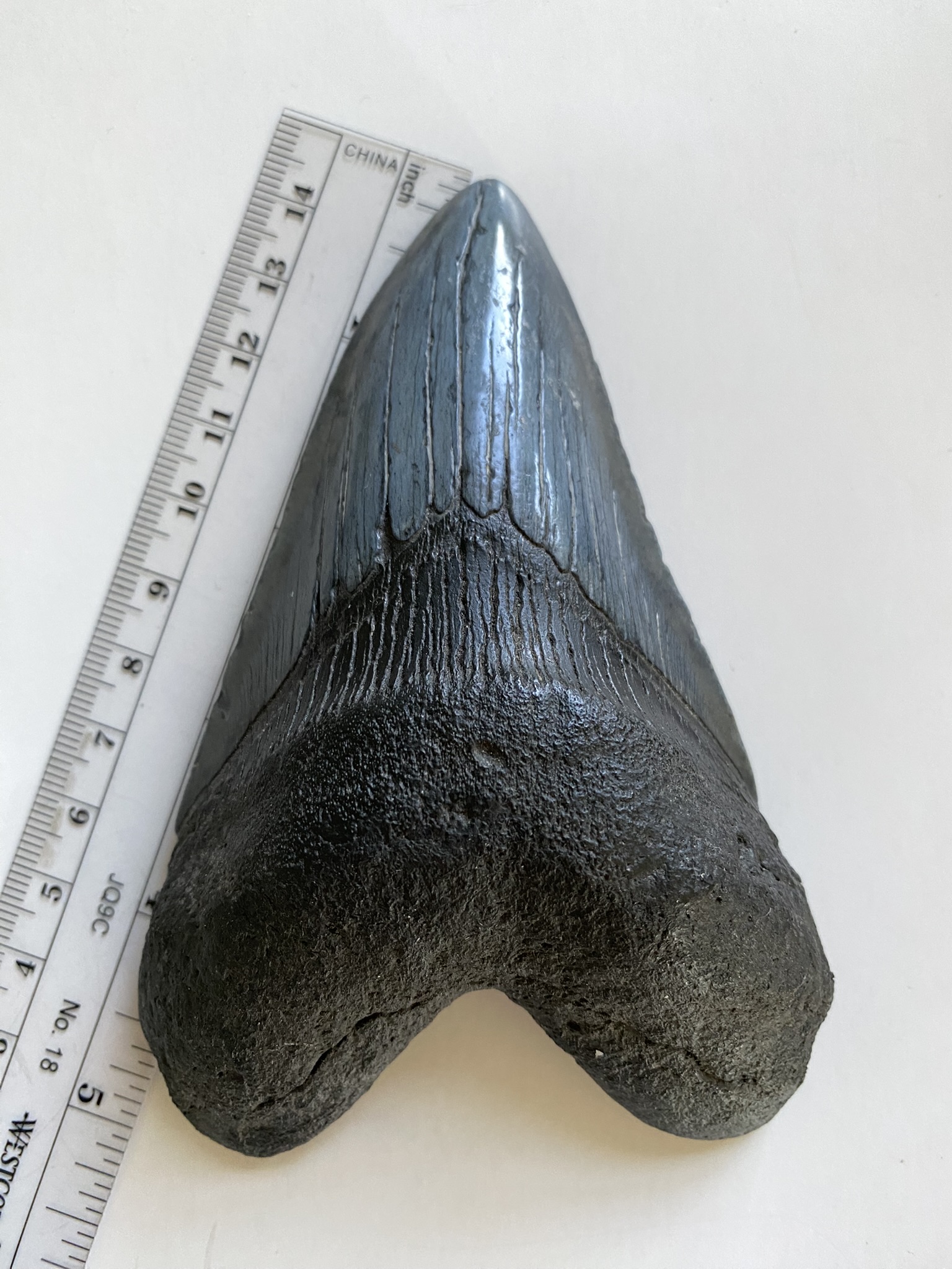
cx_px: 476
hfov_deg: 54.9
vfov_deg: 69.4
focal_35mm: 25
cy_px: 634
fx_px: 917
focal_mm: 4.25
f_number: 1.8
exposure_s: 1/60
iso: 125
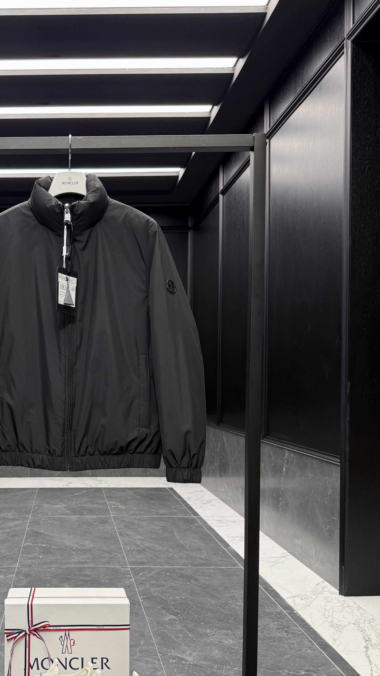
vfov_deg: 59.1
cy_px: 401
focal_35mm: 33
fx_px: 591
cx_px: 64
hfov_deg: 34.3
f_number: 1.78
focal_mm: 6.76
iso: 100
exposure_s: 1/100
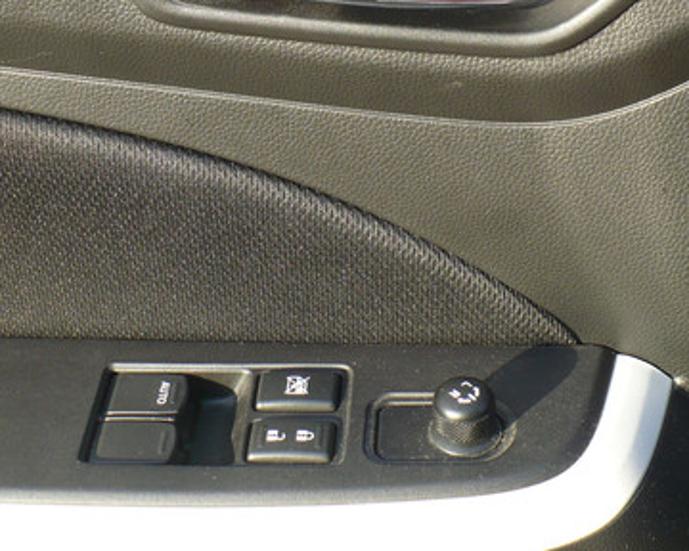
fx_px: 1346
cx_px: 268
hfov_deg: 28.6
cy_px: 199
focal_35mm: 66
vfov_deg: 23.1
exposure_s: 1/100
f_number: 2.8
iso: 100
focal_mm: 6.1
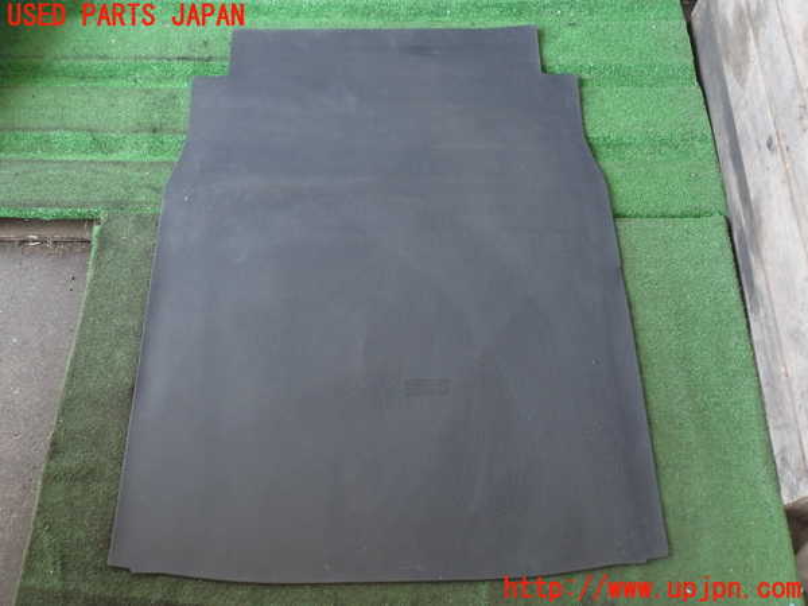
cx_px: 404
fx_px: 700
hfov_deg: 60.0
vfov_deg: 46.8
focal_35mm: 30
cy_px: 303
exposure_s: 1/30
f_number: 3.2
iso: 200
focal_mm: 5.4
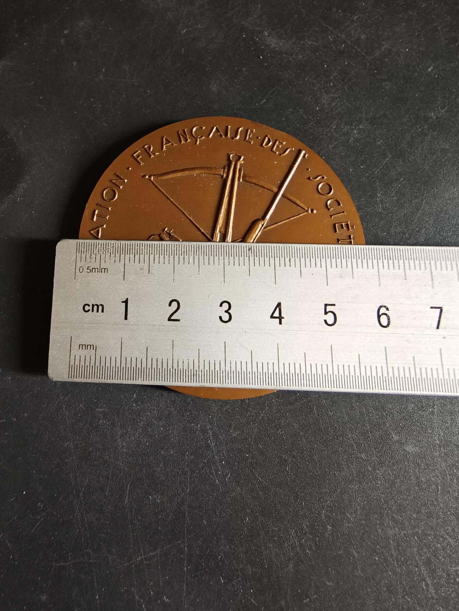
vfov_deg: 73.9
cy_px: 306
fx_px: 407
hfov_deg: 58.9
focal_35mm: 23
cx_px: 230
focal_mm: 2.32
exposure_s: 1/20
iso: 3200
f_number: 2
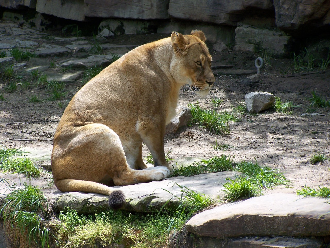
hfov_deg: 9.1
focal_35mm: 218
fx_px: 2079
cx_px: 165
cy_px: 124
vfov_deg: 6.8
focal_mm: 36.2
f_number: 3.2
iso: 80
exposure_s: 1/500
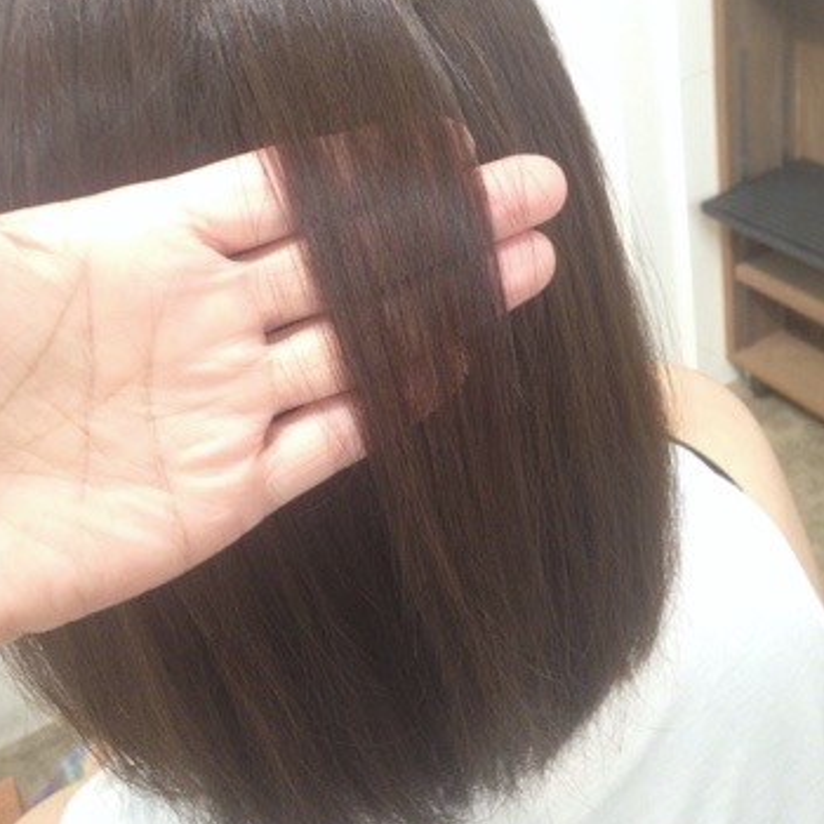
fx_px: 1077
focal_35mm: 40
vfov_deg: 41.4
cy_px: 287
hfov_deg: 41.9
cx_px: 403
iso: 200
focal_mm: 4.12
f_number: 2.4
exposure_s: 1/20
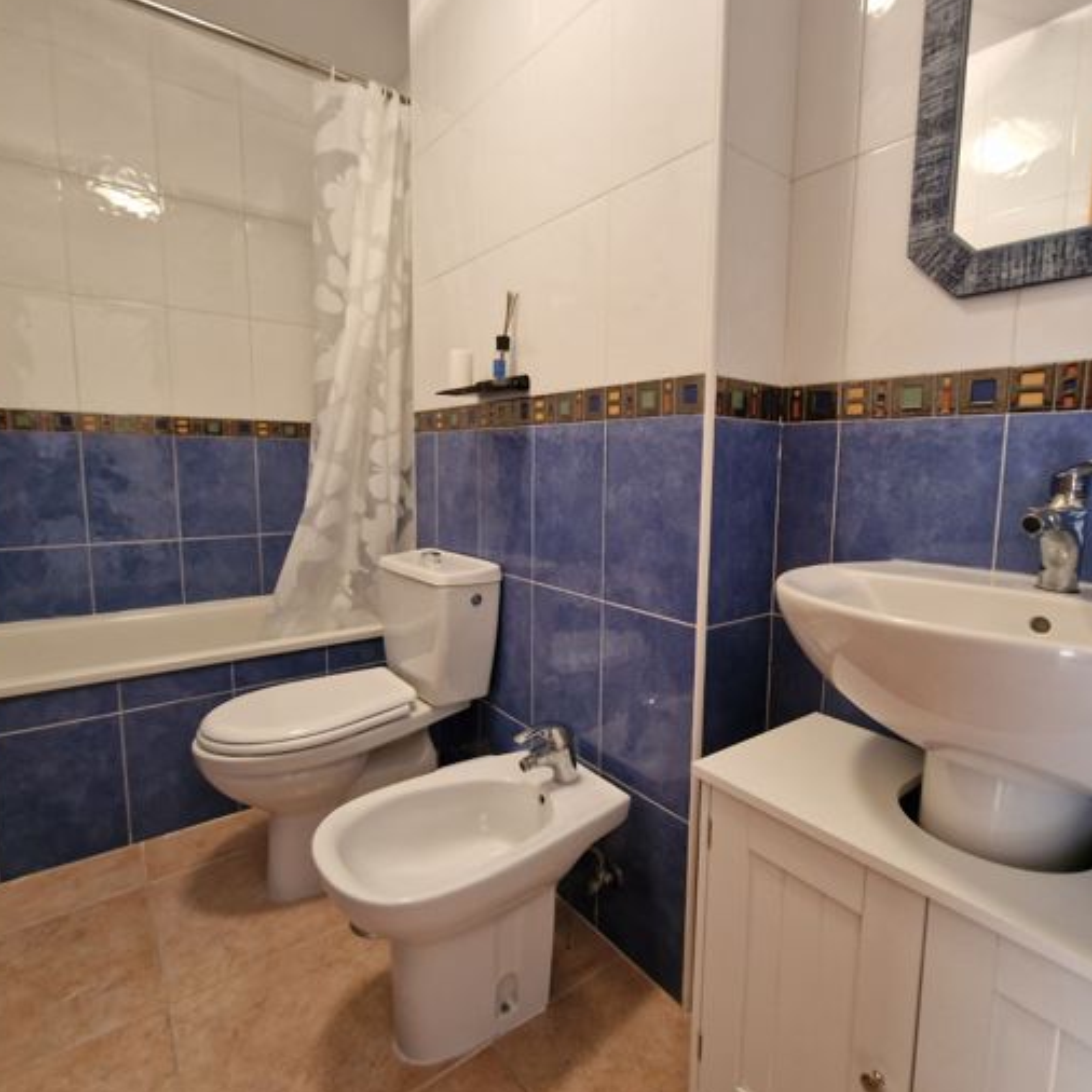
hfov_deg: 87.2
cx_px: 595
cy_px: 535
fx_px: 571
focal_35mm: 16
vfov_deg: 87.4
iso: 320
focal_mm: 2.2
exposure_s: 1/33
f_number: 2.2
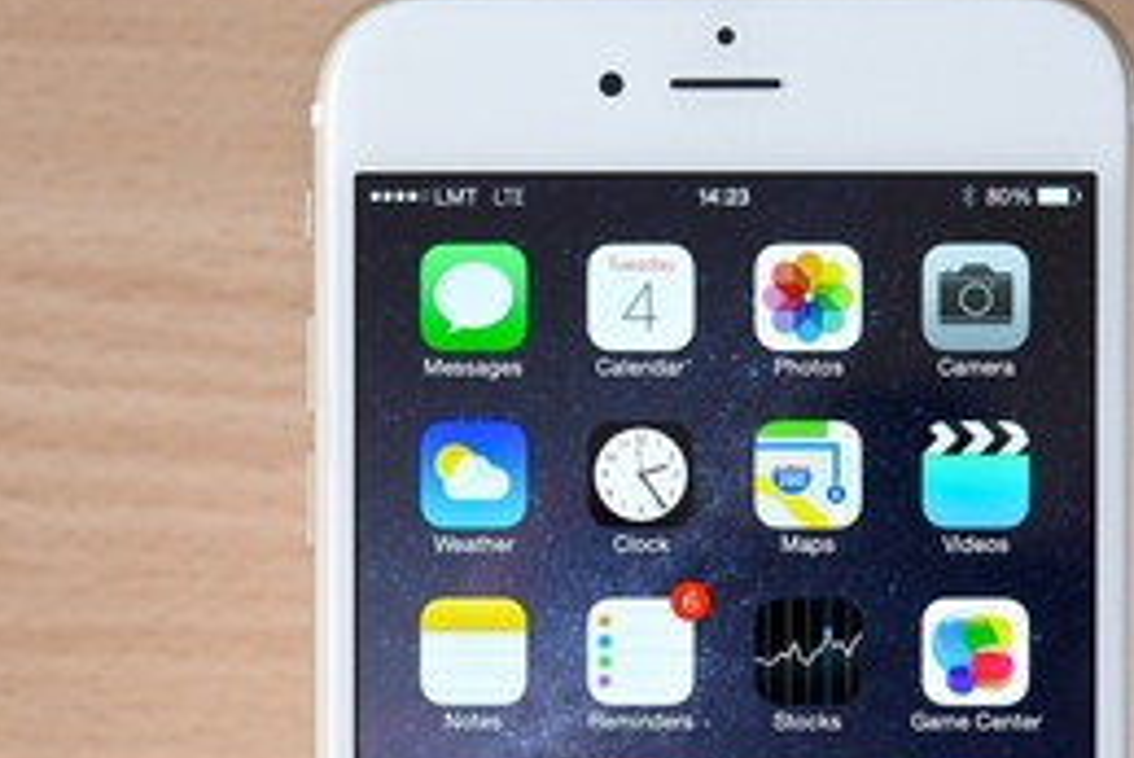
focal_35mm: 158
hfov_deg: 13.0
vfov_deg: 8.6
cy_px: 835
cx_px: 736
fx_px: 4980
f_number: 4
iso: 640
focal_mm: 42.5
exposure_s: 1/180
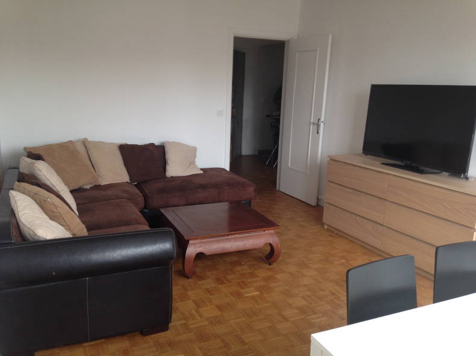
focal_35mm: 33
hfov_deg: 55.4
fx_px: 454
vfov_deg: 42.9
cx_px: 238
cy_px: 178
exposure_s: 1/25
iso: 50
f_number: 2.4
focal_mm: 4.12
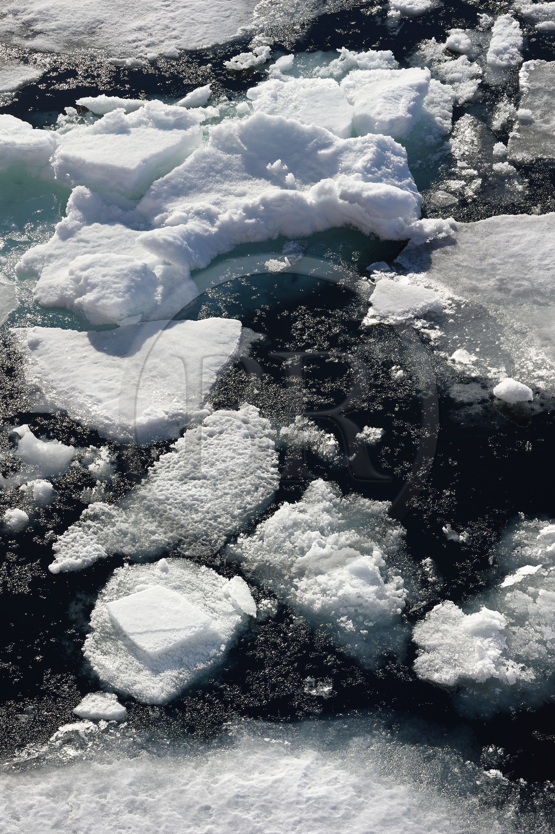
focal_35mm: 110
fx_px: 2546
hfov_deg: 12.4
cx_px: 278
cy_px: 417
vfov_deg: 18.6
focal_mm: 110
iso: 200
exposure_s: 1/250
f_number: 14
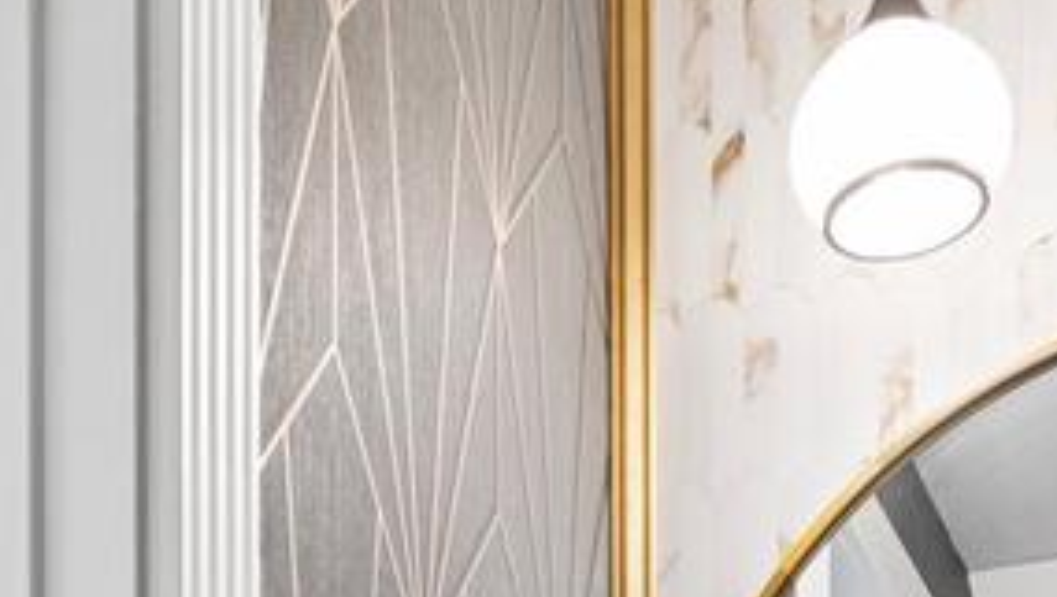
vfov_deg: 12.8
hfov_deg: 28.5
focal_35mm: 74
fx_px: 2076
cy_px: 1405
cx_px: 430
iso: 320
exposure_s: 1
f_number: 11
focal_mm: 14
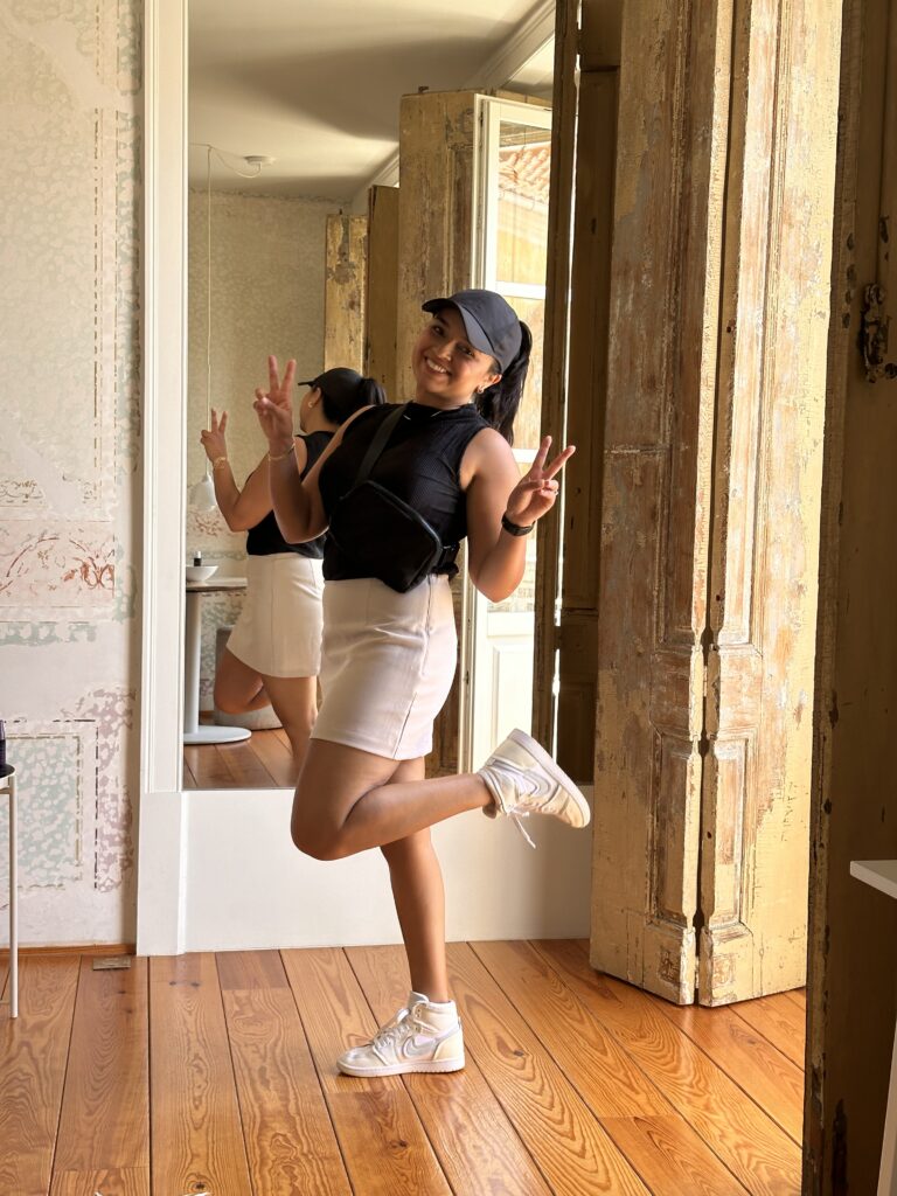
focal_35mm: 48
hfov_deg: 30.3
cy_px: 598
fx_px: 1658
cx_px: 448
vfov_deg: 39.7
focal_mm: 6.86
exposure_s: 1/141
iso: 64
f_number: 1.78
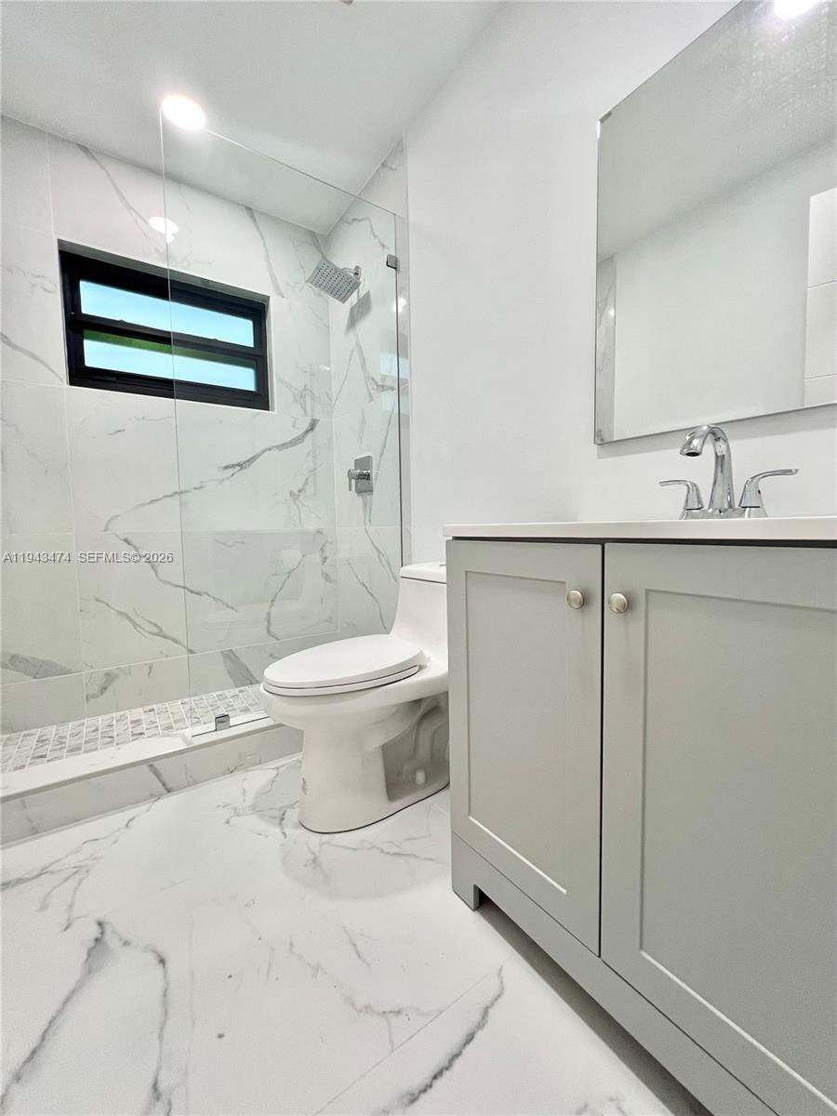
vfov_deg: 106.2
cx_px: 418
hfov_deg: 89.9
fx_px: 419
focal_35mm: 13
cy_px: 558
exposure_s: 1/120
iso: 125
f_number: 1.8
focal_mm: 1.57
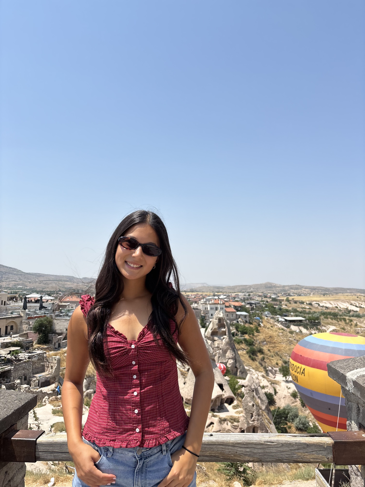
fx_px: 366
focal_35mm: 26
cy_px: 244
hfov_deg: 53.1
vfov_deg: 67.3
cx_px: 182
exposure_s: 1/3937
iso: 50
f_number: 1.6
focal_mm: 5.96
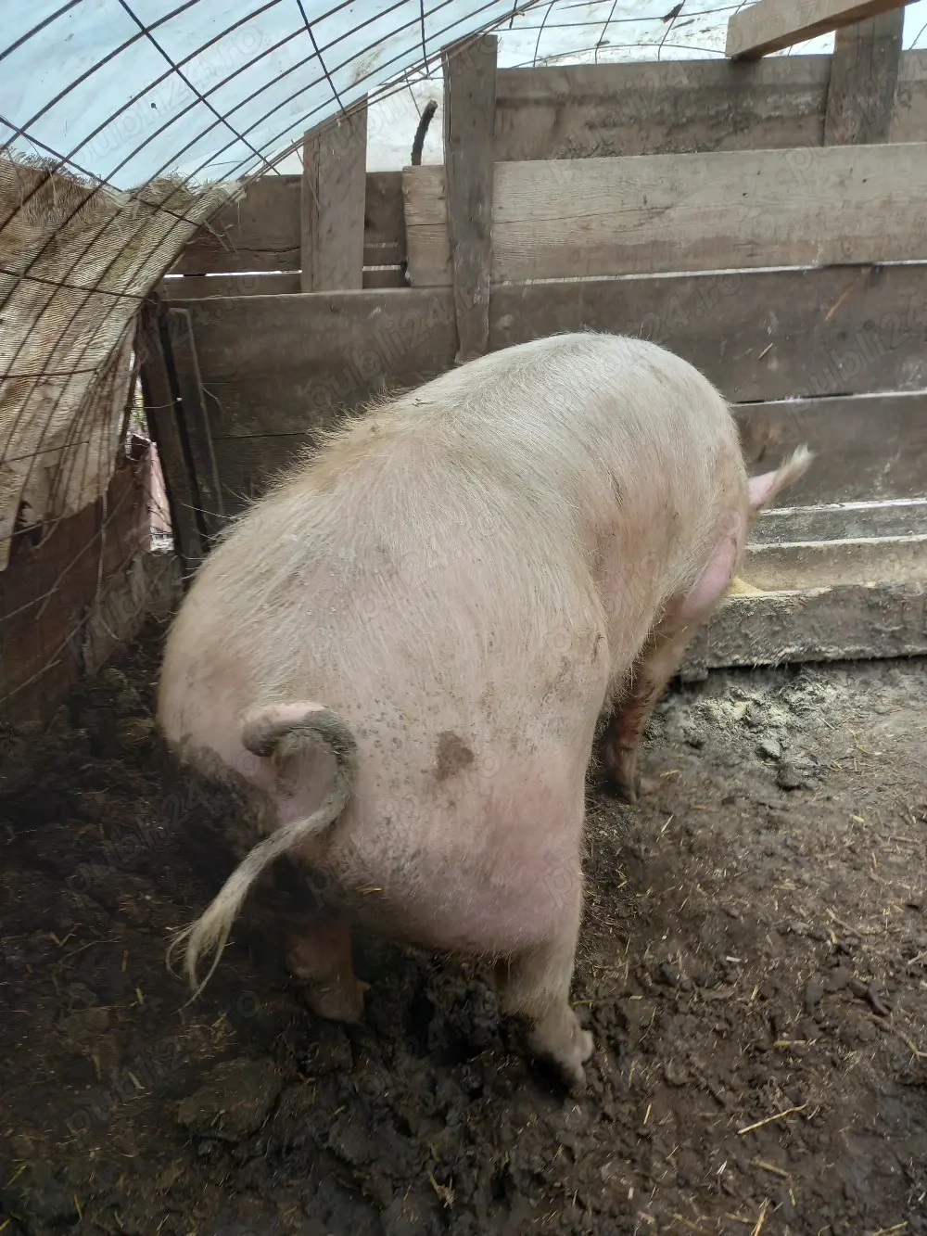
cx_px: 464
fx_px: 893
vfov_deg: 69.4
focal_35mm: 25
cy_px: 618
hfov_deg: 54.9
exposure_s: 1/50
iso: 32
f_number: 2
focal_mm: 4.6
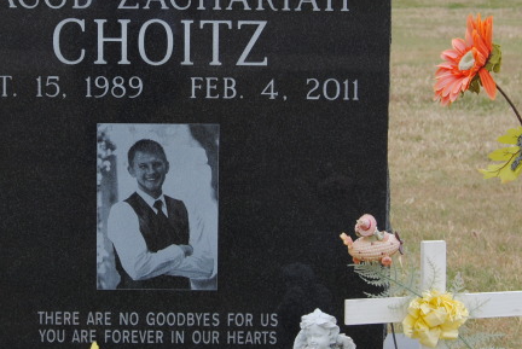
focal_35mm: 110
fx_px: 1599
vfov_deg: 12.4
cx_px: 135
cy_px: 72
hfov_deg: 18.4
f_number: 7.1
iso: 100
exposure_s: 1/250
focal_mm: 31
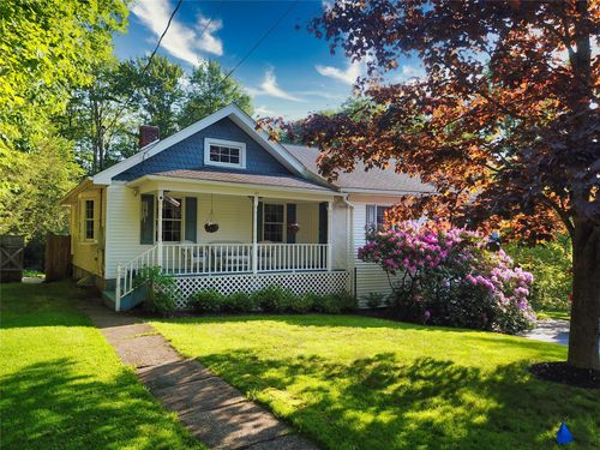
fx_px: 451
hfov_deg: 67.3
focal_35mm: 26
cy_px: 225
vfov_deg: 53.1
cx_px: 300
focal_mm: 4.73
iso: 100
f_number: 2.2
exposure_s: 1/239
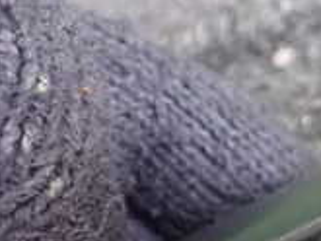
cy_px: 183
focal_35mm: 109
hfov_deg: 15.6
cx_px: 568
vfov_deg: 13.6
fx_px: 1012
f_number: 2.3
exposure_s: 1/30
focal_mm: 5.4
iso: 1250
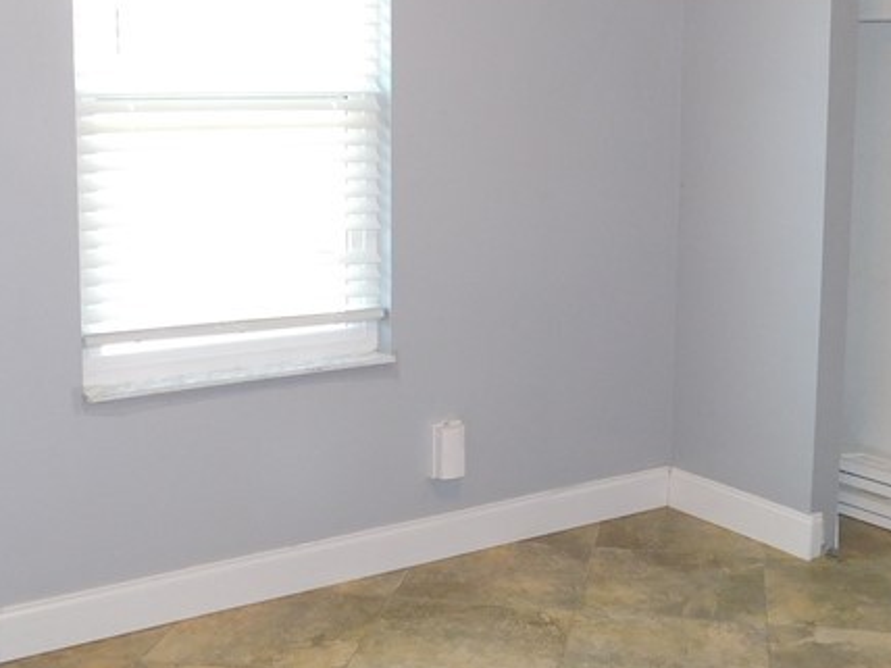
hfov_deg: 34.9
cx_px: 514
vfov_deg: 26.4
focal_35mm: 55
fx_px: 1416
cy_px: 237
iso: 200
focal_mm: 4
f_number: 3
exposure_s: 1/30
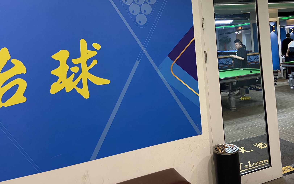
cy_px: 51
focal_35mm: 34
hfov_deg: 56.5
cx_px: 167
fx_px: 272
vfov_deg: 36.6
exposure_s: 1/50
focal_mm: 4.25
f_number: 1.8
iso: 160
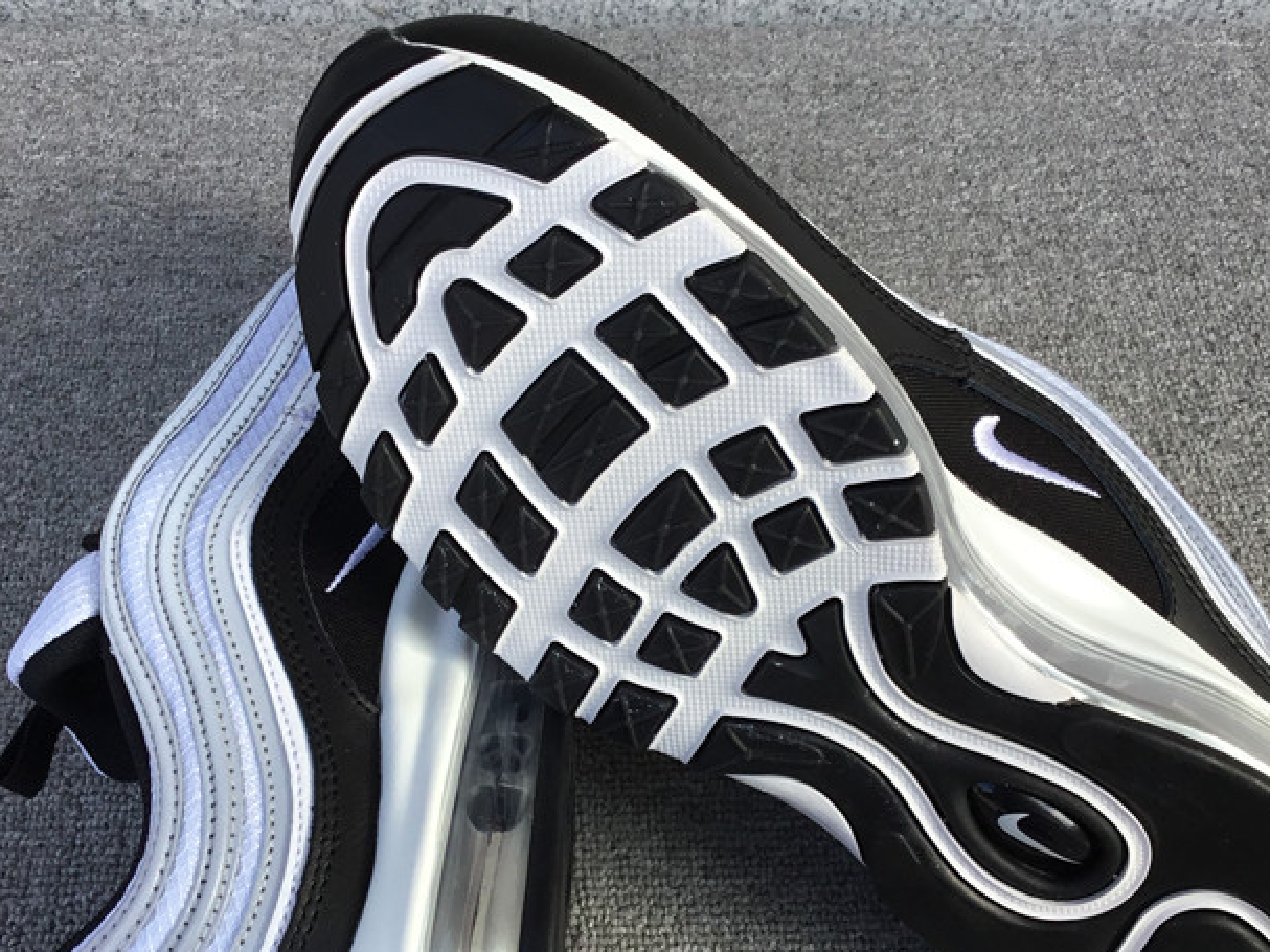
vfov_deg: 31.4
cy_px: 566
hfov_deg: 41.2
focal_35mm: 46
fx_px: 1687
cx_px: 603
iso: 25
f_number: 2.4
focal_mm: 3.3
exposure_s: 1/313
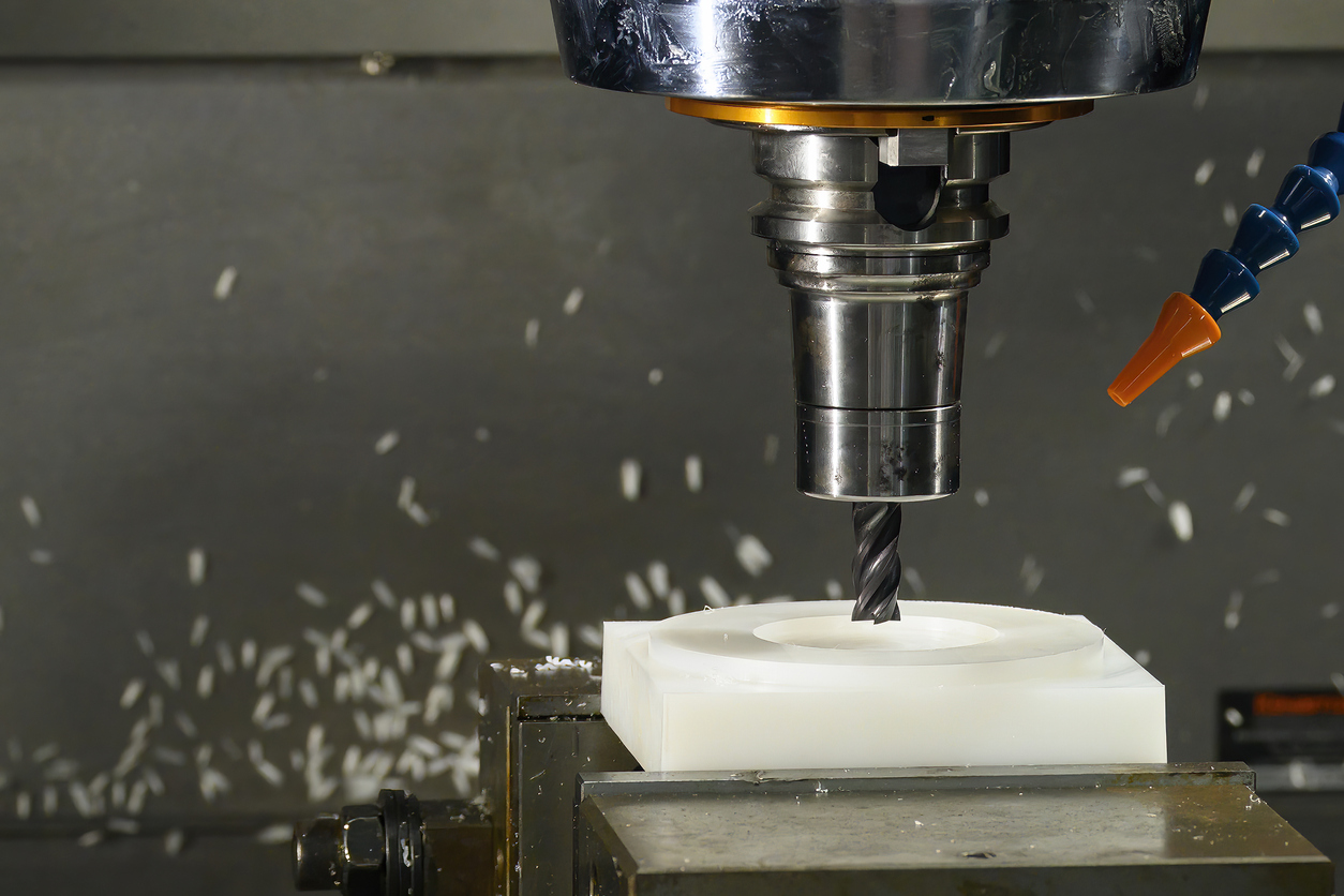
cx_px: 672
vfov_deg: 8.8
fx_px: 5824
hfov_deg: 13.2
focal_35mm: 156
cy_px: 448
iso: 2000
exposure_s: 1/160
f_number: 6.3
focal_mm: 104
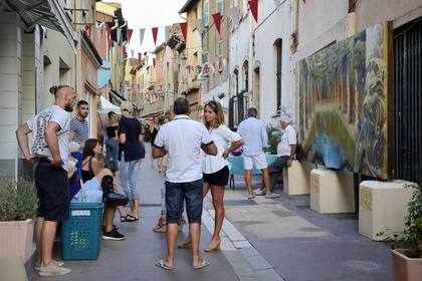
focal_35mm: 48
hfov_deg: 41.1
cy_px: 140
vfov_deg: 28.1
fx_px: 563
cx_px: 211
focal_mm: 48
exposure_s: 1/125
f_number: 8
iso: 500
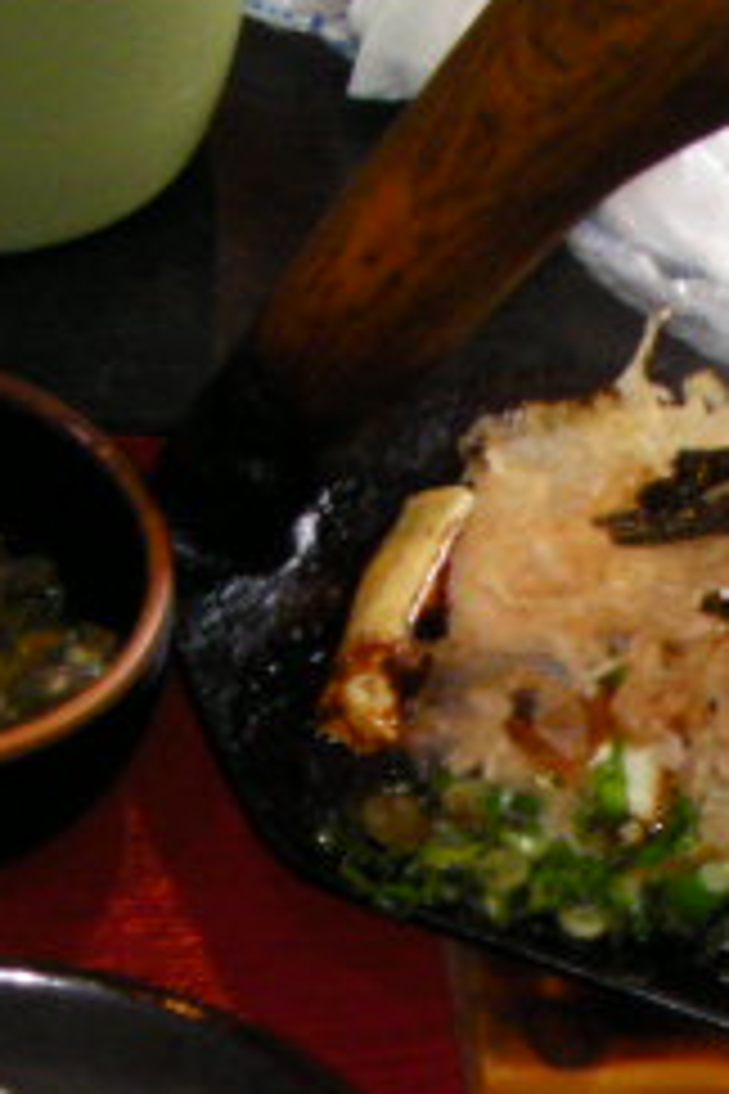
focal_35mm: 104
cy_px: 1049
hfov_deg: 12.9
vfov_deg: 19.2
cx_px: 778
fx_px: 3159
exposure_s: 1/30
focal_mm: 6.3
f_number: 3.5
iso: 200
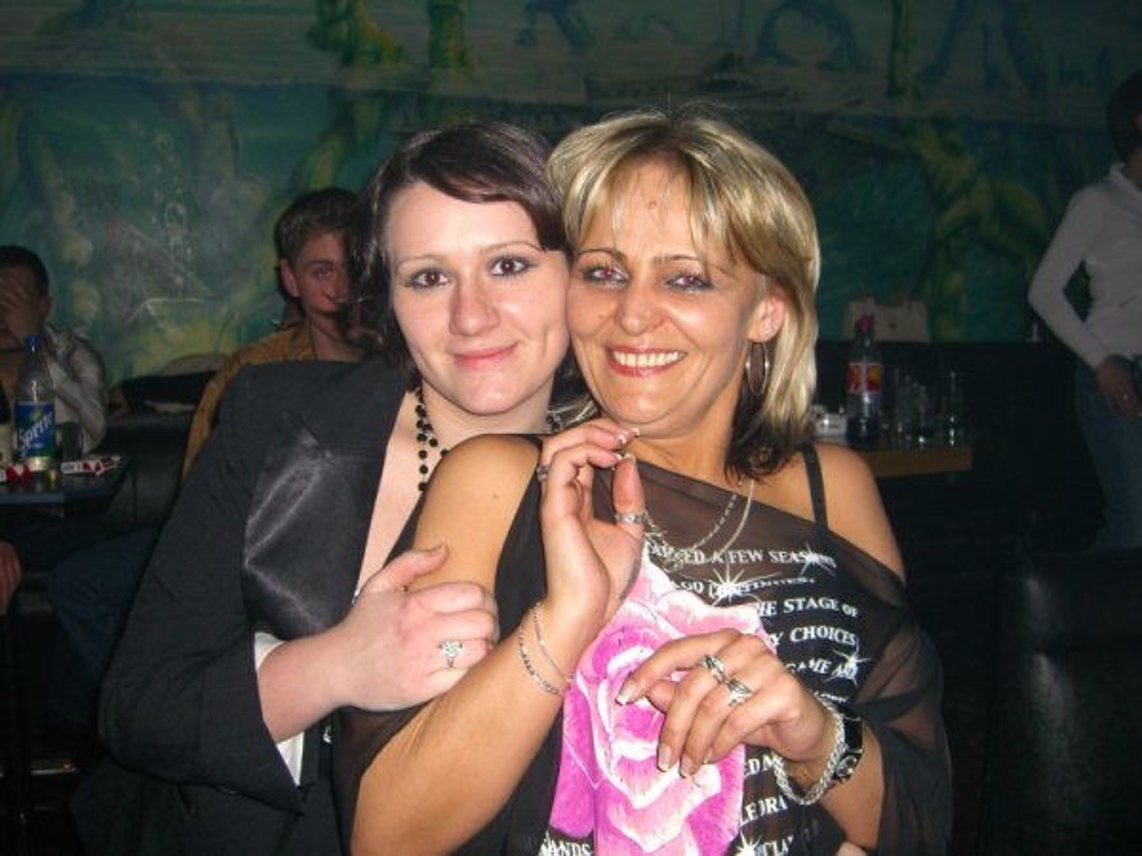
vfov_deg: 37.7
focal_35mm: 38
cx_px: 571
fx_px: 1254
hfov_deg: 49.0
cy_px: 428
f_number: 2.8
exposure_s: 1/60
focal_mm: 7.9
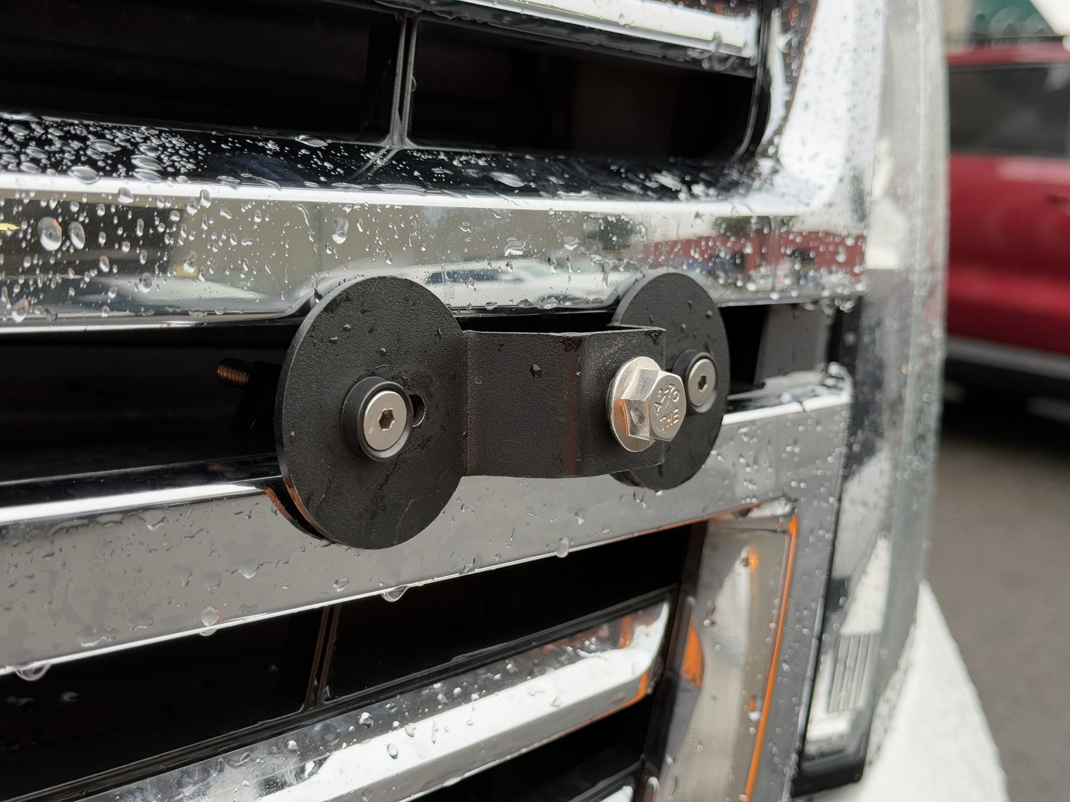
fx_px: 1484
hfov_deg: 39.7
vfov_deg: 30.3
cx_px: 535
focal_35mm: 48
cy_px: 401
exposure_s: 1/190
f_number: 1.78
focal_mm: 6.76
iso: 100
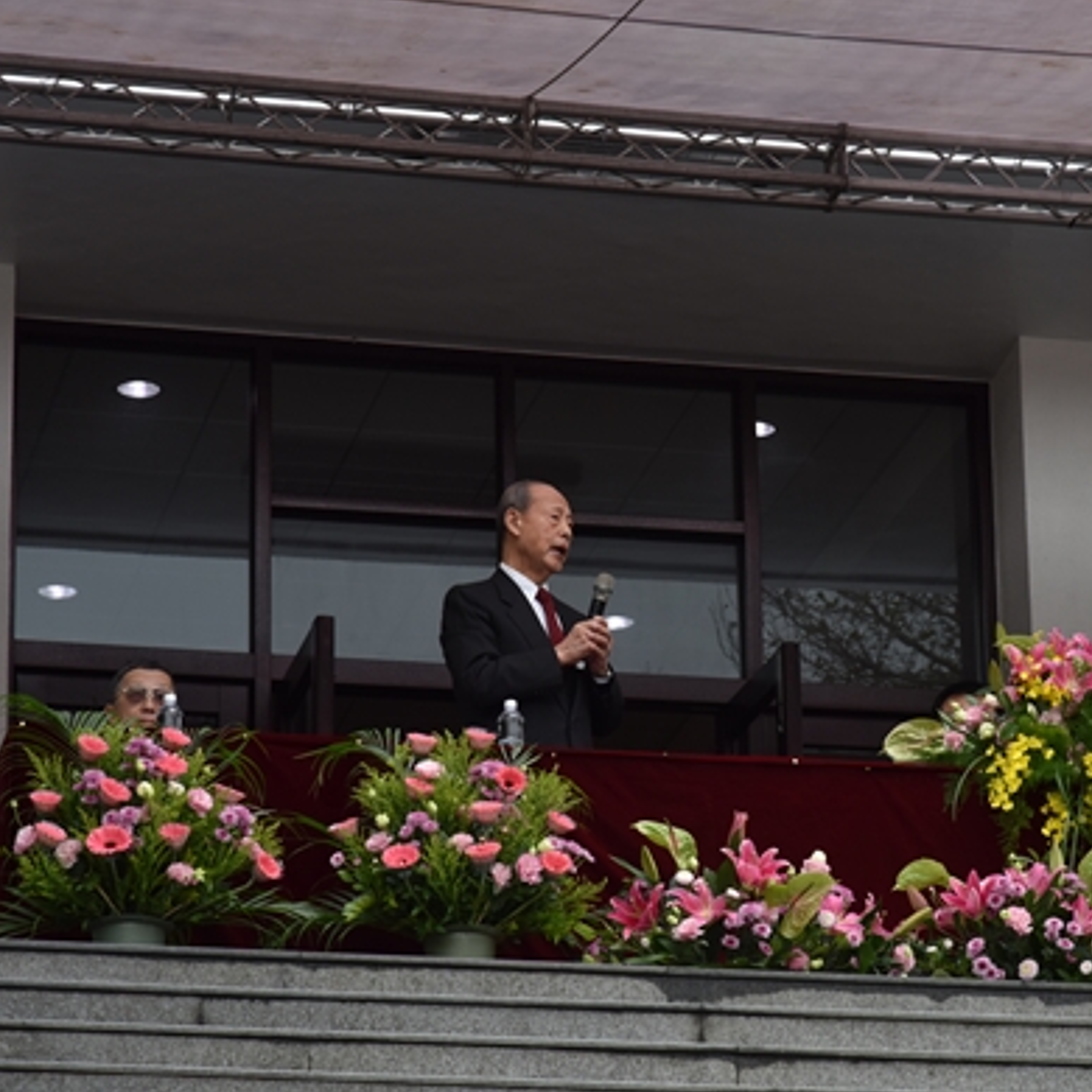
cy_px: 545
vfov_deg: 11.3
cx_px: 693
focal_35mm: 154
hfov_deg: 11.3
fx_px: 5496
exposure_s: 1/200
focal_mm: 120
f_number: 8
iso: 400
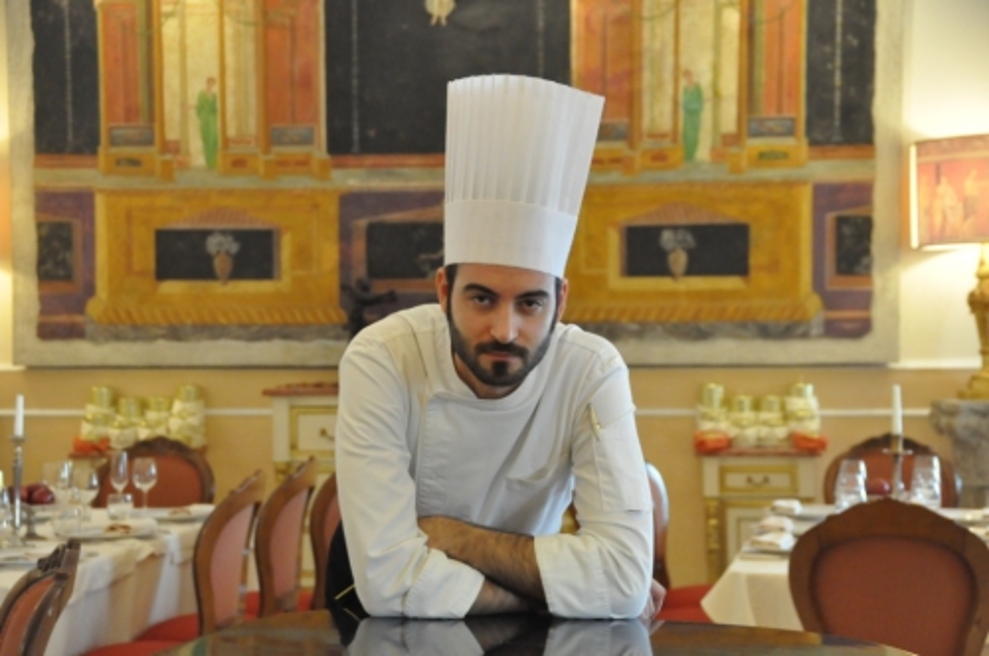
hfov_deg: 26.0
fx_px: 2140
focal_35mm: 78
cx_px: 494
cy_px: 328
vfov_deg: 17.4
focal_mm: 52
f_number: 4.8
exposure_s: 1/90
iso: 3200
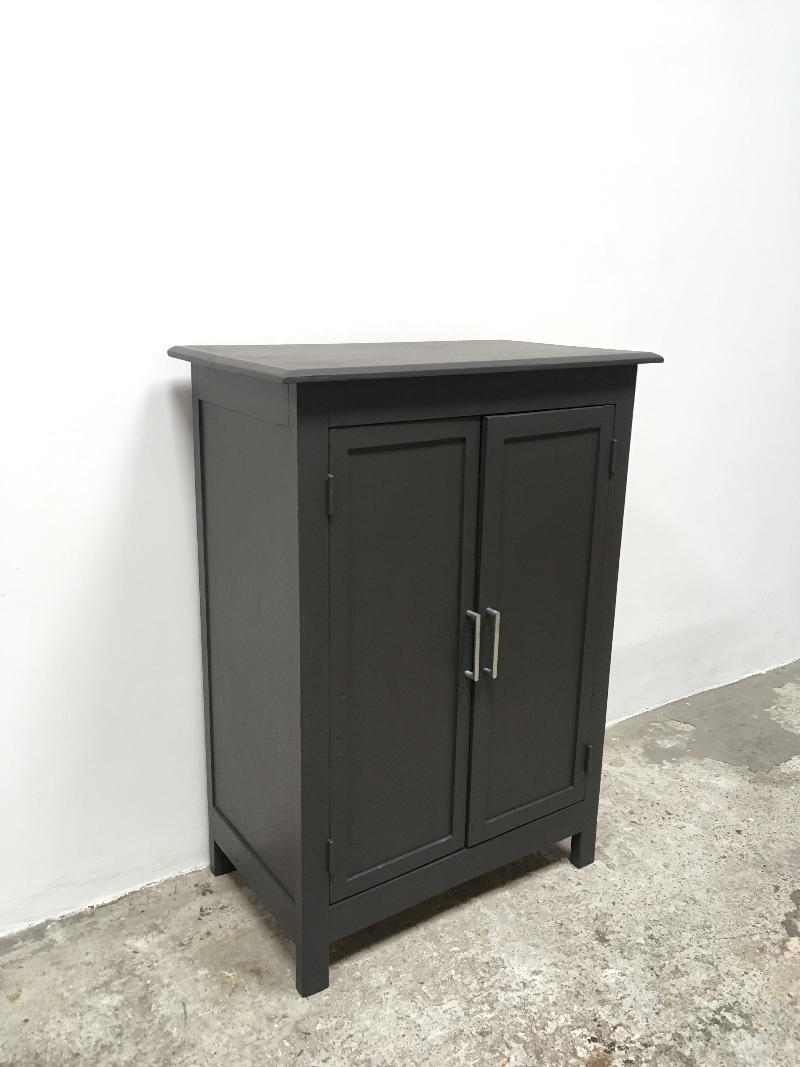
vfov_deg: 61.7
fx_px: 894
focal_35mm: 29
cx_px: 400
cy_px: 534
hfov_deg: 48.2
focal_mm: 4.15
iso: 64
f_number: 2.2
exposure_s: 1/33
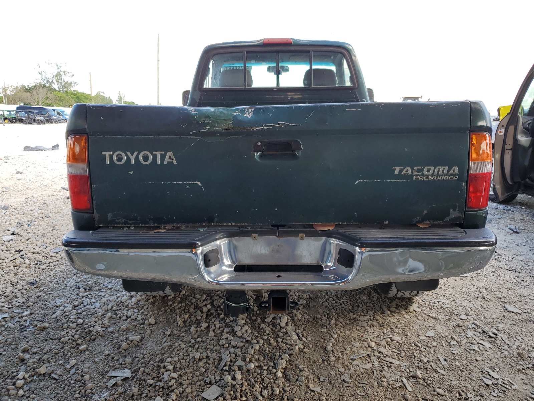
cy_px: 200
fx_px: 401
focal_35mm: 26
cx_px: 267
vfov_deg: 53.1
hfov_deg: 67.3
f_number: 1.5
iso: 50
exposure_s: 1/417
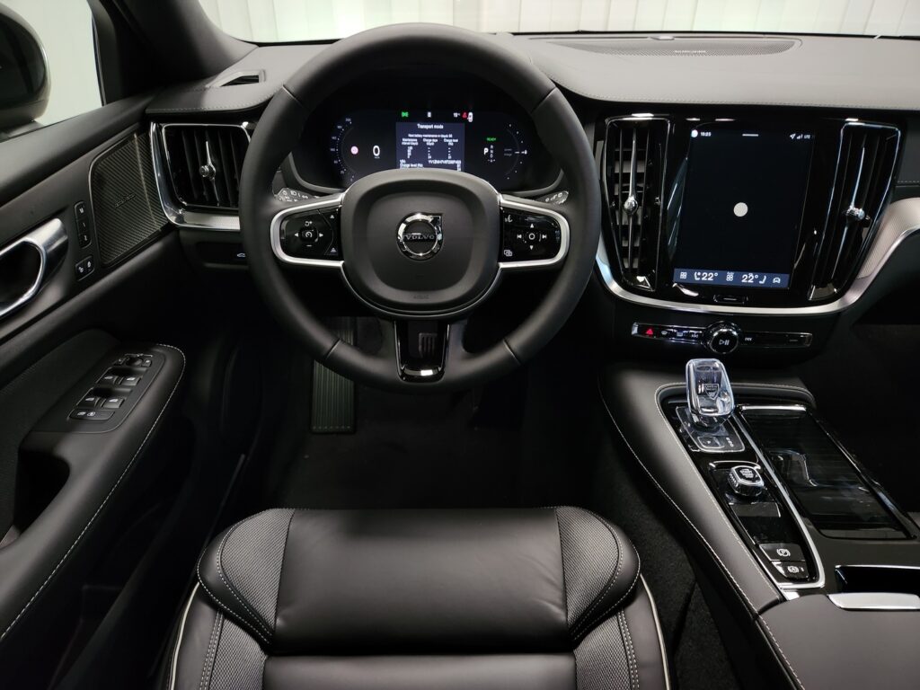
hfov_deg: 73.9
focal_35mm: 23
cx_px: 460
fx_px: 611
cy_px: 345
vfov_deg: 58.9
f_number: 1.8
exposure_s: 1/60
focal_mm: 5.4
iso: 250
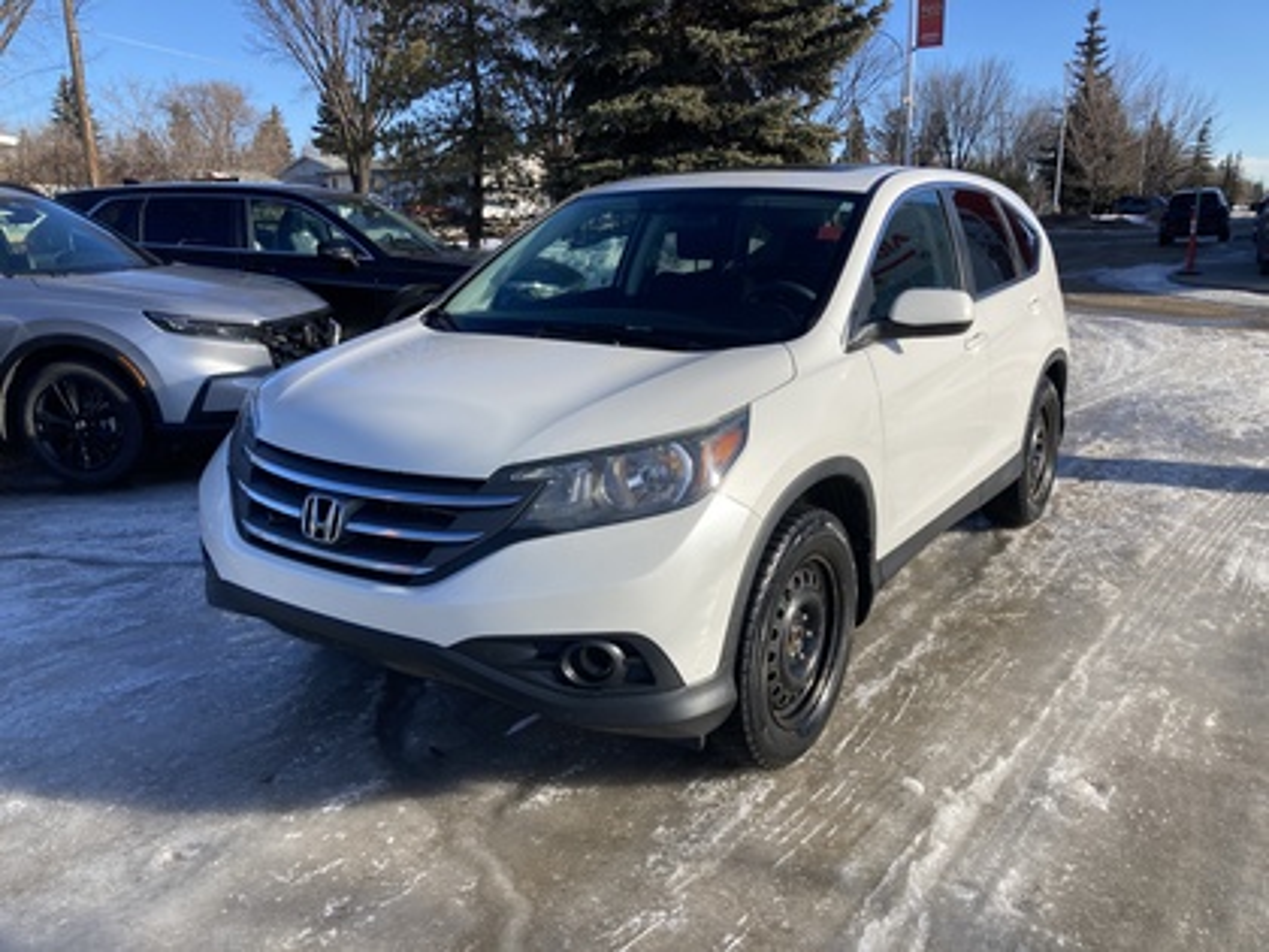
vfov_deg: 49.7
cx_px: 634
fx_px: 1026
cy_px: 476
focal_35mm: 28
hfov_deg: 63.4
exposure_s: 1/1656
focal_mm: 3.99
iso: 20
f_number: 1.8
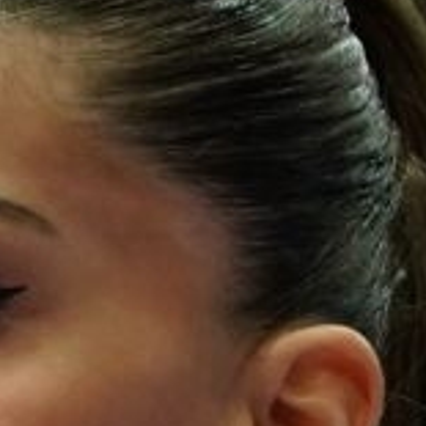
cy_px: 816
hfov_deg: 0.6
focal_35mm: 2844
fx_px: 39597
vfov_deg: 0.6
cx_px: -701
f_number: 2.8
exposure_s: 1/200
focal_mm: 192
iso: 500
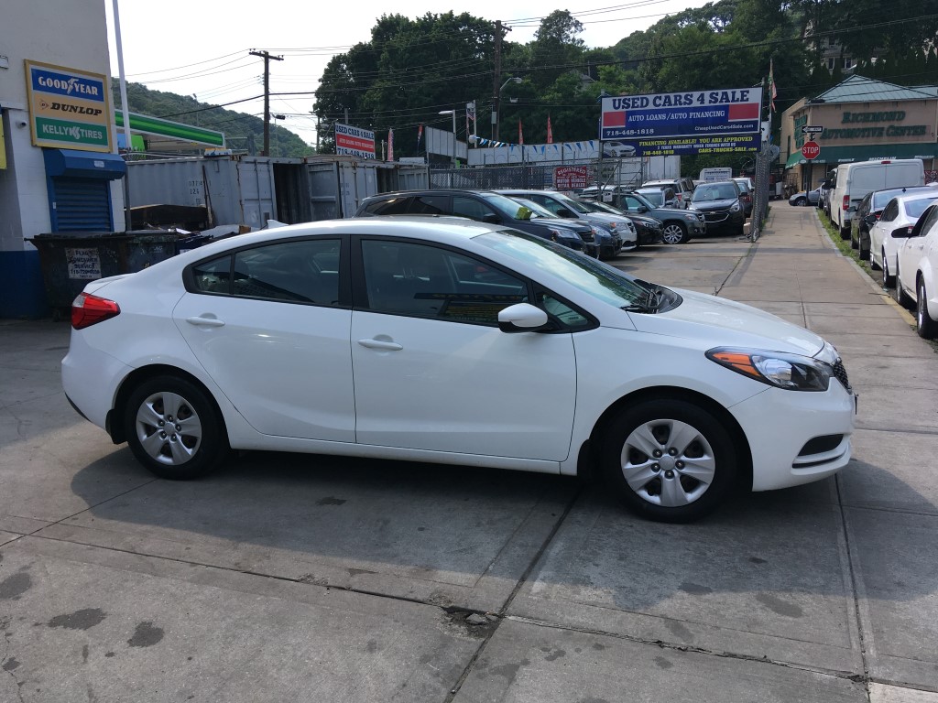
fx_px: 786
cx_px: 469
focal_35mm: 29
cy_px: 352
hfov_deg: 61.7
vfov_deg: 48.2
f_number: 2.2
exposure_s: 1/1115
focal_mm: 4.15
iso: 25
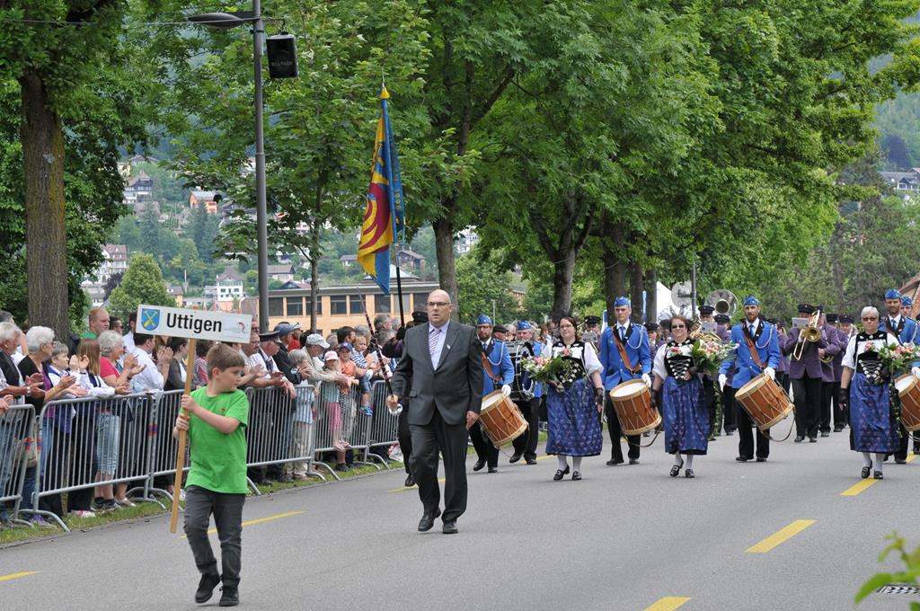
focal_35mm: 105
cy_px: 306
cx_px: 460
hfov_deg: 19.5
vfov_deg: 13.0
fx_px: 2680
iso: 200
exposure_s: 1/200
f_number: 7.1
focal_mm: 70
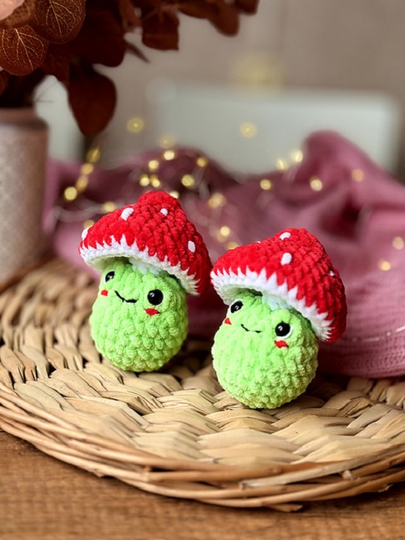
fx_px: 748
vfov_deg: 39.6
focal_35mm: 48
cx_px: 202
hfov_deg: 30.3
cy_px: 270
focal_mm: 6.76
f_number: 1.78
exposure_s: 1/121
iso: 80
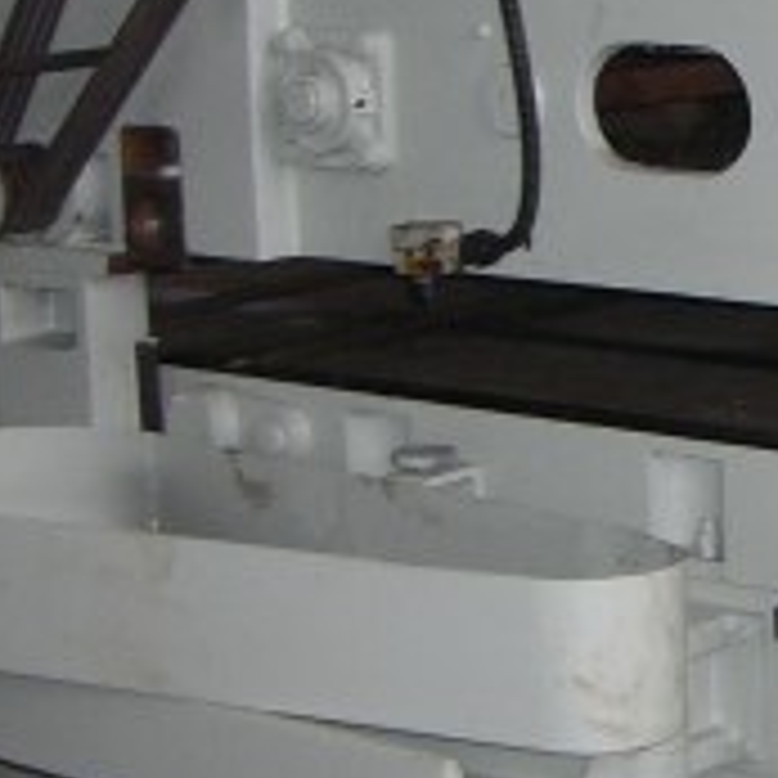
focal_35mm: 124
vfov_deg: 14.1
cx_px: 1178
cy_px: 328
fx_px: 3153
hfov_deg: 13.3
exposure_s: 1/60
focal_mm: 6.2
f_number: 2.7
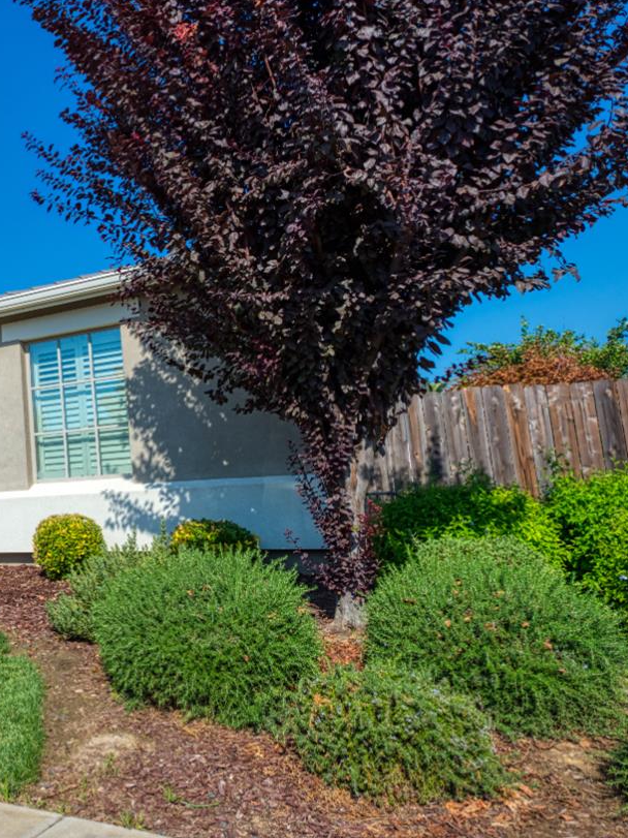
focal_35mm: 32
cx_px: -81
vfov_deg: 56.8
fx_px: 774
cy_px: 429
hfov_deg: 36.5
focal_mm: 18
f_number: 10
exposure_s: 1/800
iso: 400
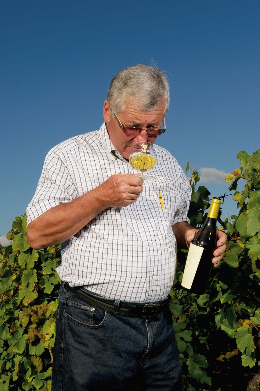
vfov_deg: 38.2
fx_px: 564
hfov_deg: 26.0
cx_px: 130
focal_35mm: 52
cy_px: 196
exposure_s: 1/250
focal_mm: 52
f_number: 22
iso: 200
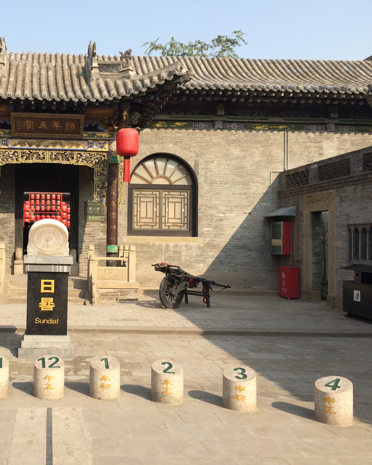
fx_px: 523
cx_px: 72
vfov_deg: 47.9
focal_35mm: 38
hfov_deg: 37.7
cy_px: 233
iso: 32
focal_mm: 4.15
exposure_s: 1/1368
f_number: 2.2
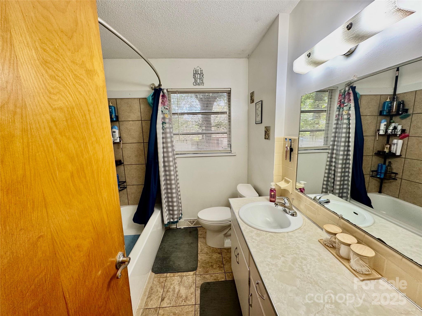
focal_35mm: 14
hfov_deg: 102.1
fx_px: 171
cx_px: 211
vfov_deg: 85.7
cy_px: 158
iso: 160
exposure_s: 1/120
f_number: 2.2
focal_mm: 2.22
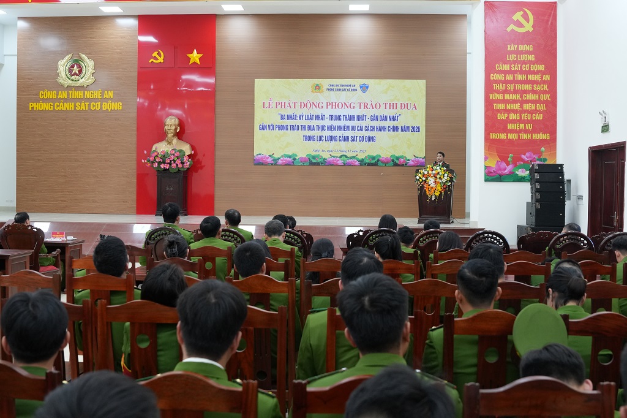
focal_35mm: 36
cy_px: 209
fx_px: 627
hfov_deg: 53.1
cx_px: 314
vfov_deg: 36.8
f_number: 4
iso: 1600
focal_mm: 24
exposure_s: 1/160
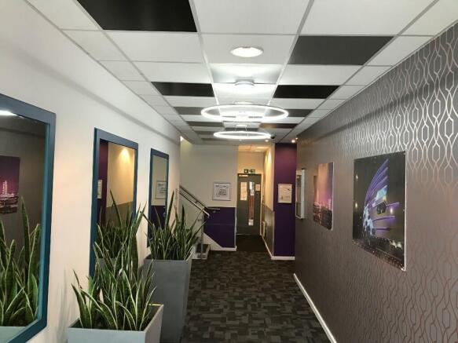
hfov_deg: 63.5
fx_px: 370
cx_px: 229
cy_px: 172
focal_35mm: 28
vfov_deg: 49.7
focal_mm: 3.99
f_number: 1.8
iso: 40
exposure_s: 1/20
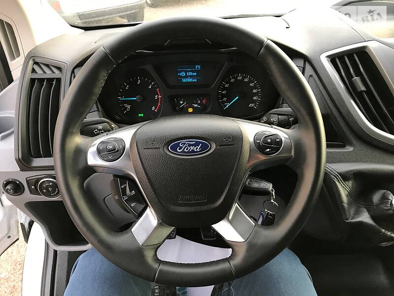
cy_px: 148
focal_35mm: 28
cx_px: 197
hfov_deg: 63.4
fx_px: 319
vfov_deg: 49.7
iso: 40
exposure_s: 1/17
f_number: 1.8
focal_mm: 4
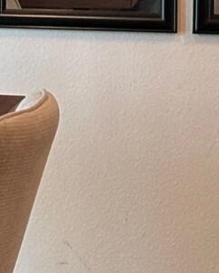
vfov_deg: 6.1
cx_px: -443
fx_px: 2540
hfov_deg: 4.7
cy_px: 22
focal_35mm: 314
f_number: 1.78
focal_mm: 6.86
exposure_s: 1/60
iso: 100
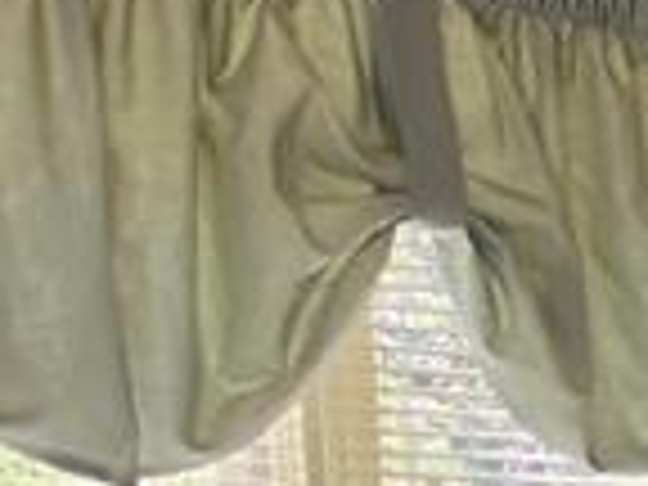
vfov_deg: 8.2
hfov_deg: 9.0
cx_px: 2124
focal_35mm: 163
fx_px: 3051
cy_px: 1264
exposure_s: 1/120
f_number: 1.8
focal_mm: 5.4
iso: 25
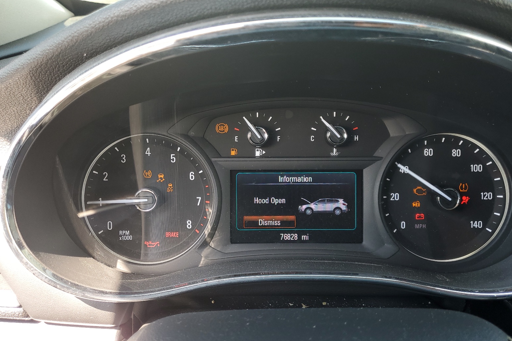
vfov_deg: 46.4
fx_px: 398
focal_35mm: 28
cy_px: 173
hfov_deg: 65.5
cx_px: 254
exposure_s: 1/125
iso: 50
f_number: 1.5
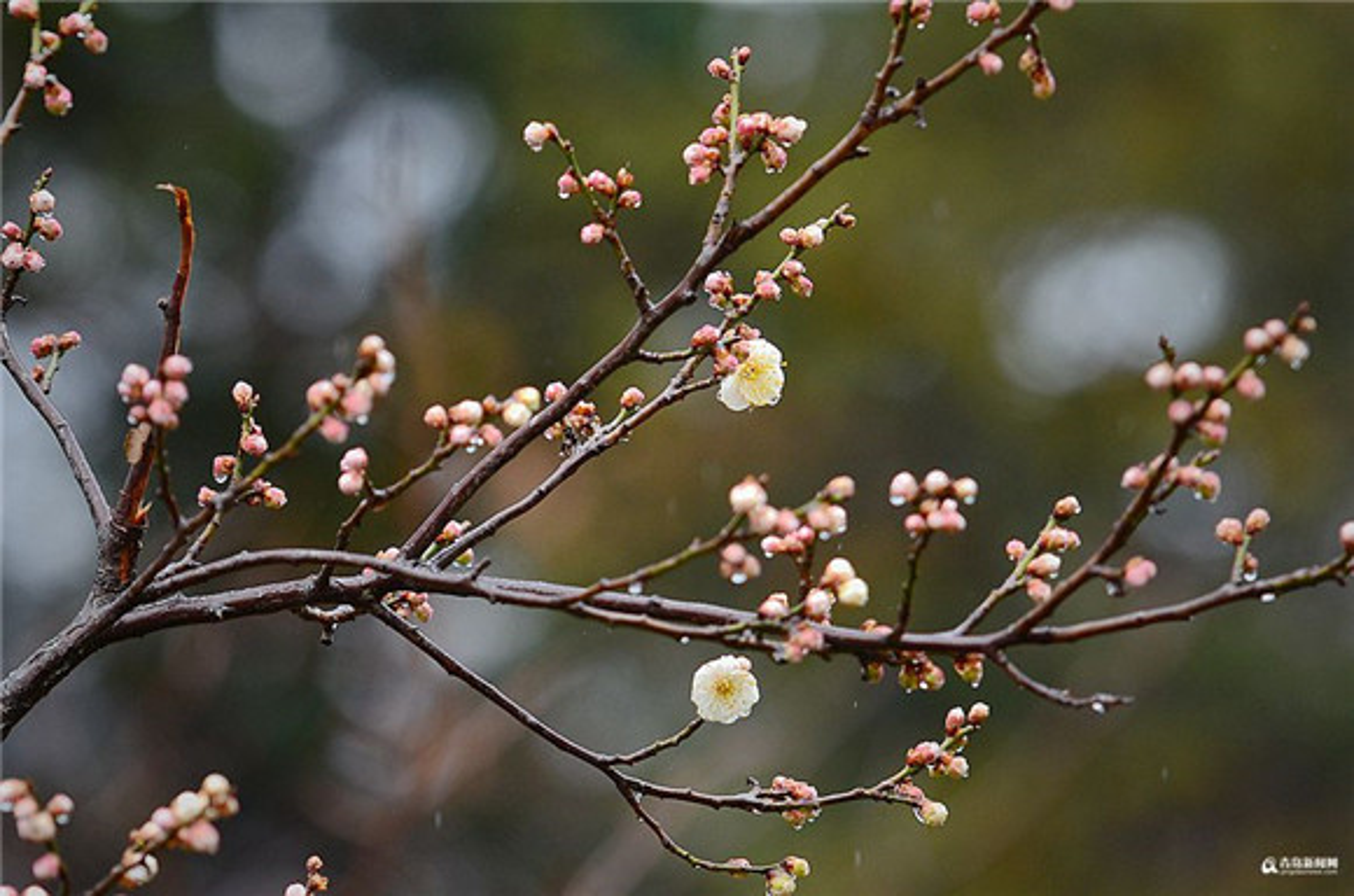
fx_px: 7037
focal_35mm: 188
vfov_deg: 7.3
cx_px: 677
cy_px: 448
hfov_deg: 11.0
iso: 200
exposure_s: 1/800
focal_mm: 125
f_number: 2.8
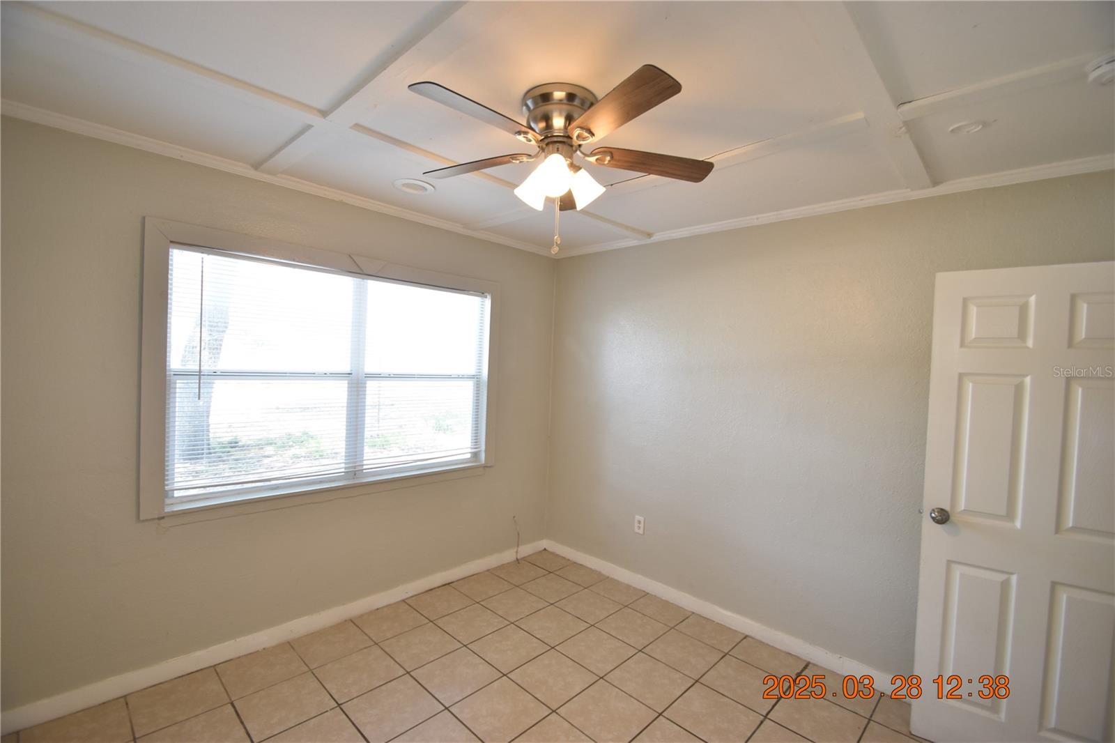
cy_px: 372
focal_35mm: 15
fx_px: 464
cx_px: 558
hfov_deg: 100.4
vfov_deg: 77.3
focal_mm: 10
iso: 400
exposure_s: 1/60
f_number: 4
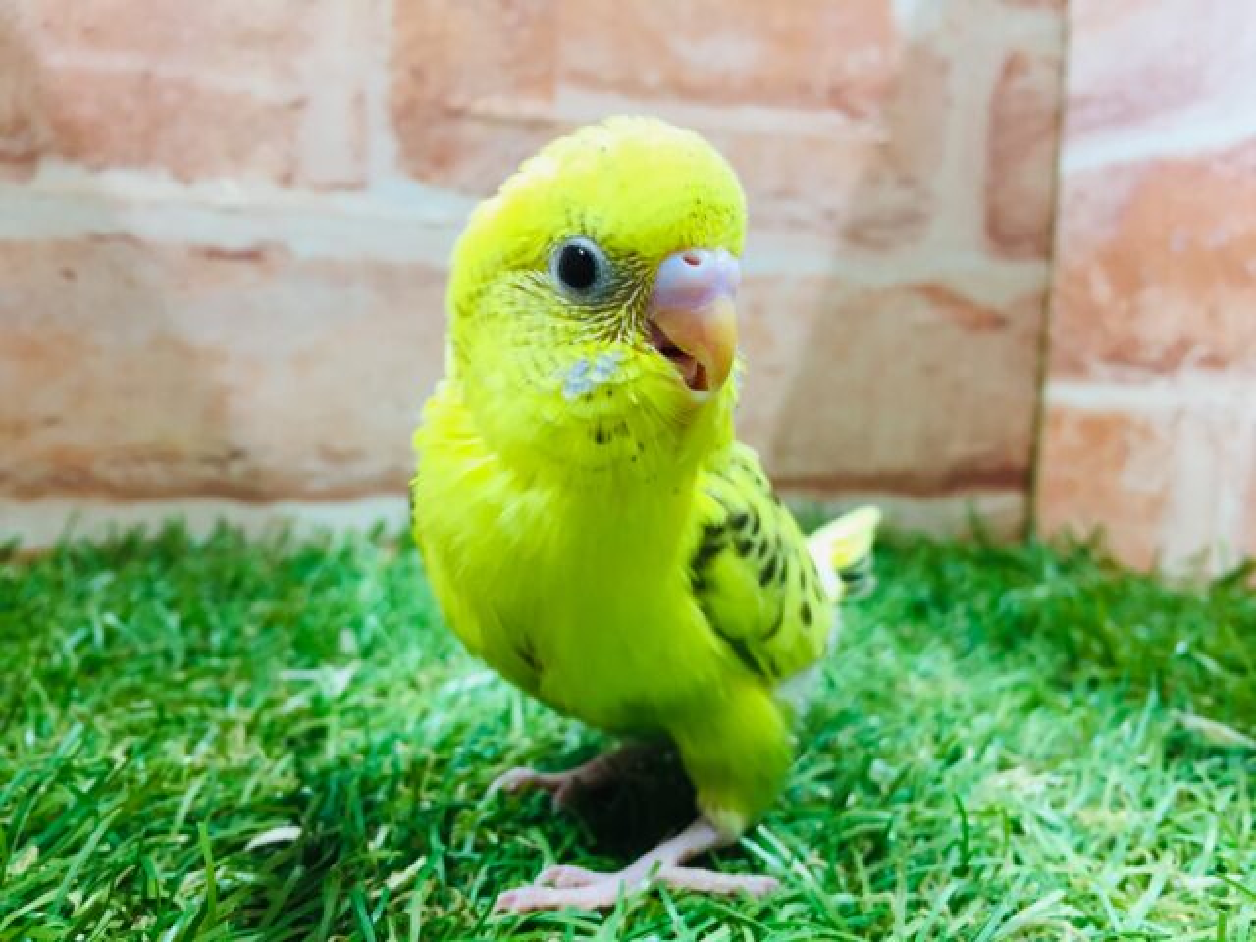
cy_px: 471
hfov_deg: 61.7
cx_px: 628
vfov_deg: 48.2
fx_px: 1052
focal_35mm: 29
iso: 80
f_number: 2.2
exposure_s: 1/30
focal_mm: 4.15
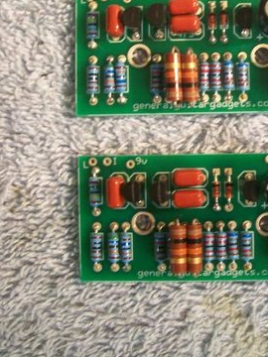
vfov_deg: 32.0
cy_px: 129
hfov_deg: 24.0
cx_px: 221
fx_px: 619
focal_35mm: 60
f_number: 2.7
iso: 160
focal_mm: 6
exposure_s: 1/11.8
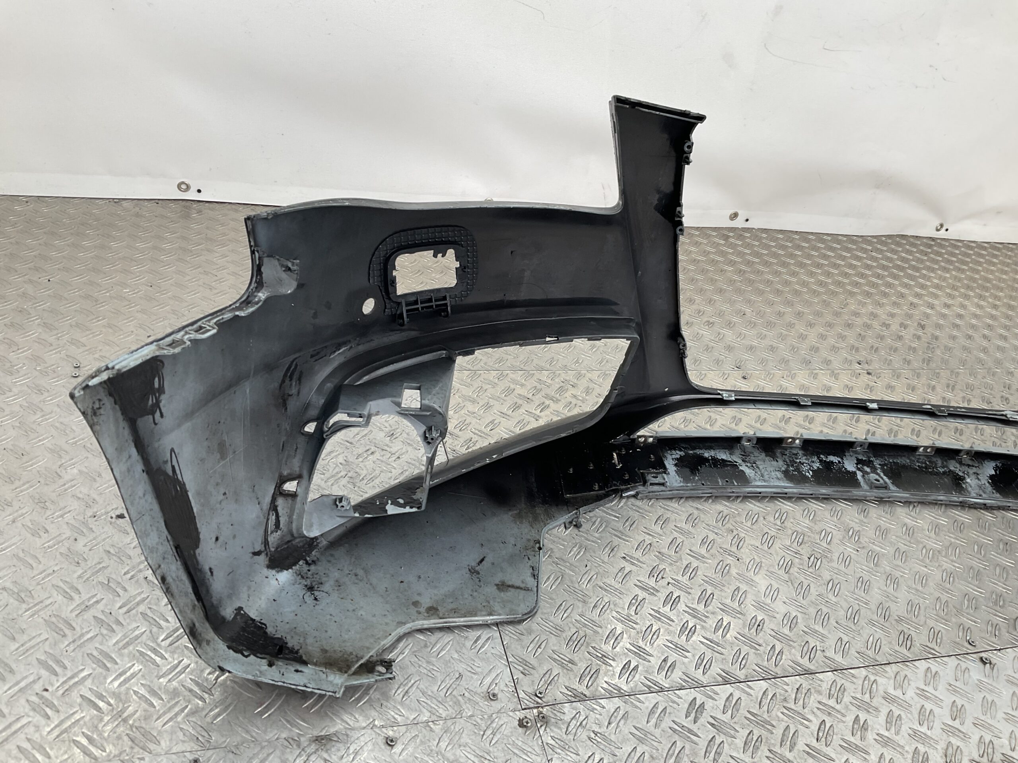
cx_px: 509
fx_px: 853
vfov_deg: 48.2
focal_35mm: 29
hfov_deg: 61.7
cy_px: 382
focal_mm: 3
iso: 25
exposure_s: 1/120
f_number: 1.8
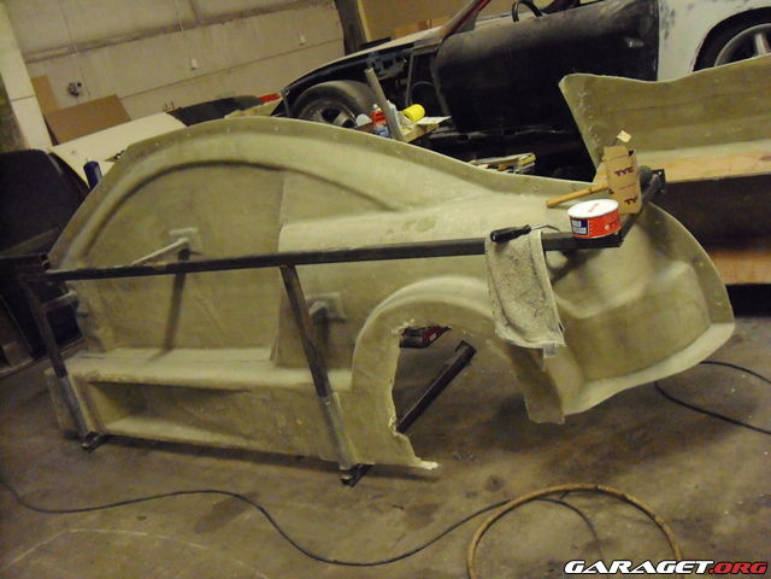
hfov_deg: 50.1
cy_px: 290
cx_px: 386
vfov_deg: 38.7
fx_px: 824
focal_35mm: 37
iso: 1250
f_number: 2.7
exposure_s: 1/60
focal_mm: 6.2
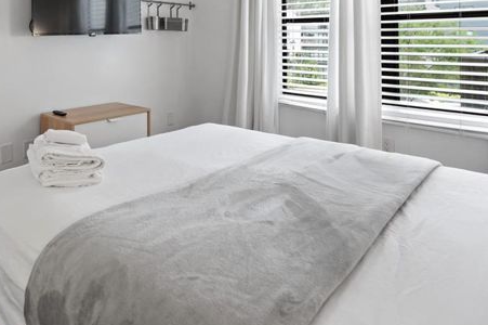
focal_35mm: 25
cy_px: 110
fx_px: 339
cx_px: 144
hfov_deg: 68.5
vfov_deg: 50.4
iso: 320
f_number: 8
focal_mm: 16
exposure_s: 1/8
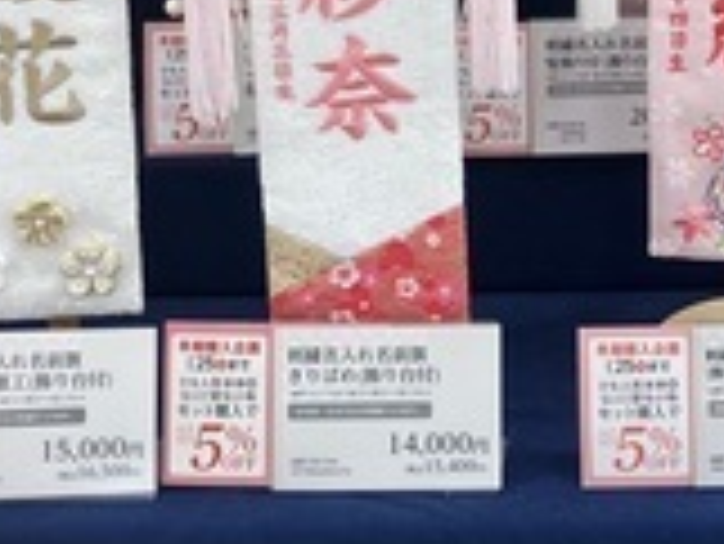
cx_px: 679
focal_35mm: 87
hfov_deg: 21.9
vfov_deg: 16.1
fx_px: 1821
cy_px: -155
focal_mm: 3.99
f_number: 1.8
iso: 50
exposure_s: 1/100
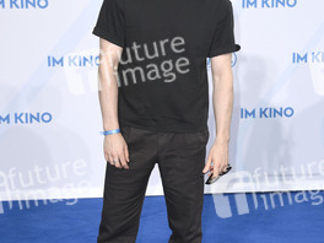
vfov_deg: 14.9
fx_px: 927
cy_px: 128
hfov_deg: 19.8
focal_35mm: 99
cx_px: 162
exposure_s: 1/250
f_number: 5.6
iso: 400
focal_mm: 68
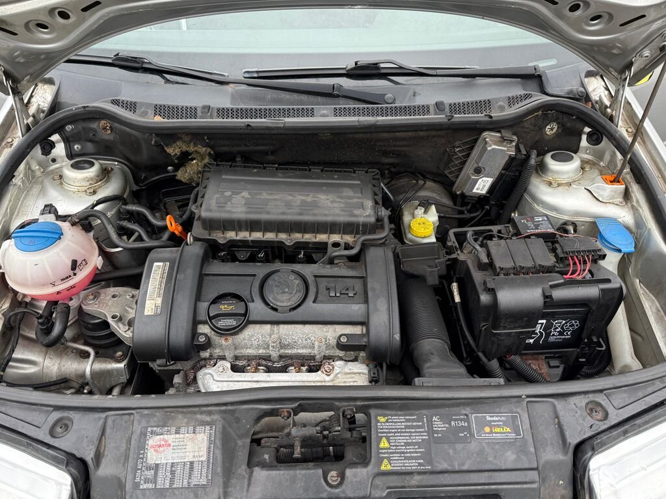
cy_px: 250
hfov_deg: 71.6
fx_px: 462
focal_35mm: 24
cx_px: 333
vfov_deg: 56.8
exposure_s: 1/226
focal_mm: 6.76
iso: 200
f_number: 1.78
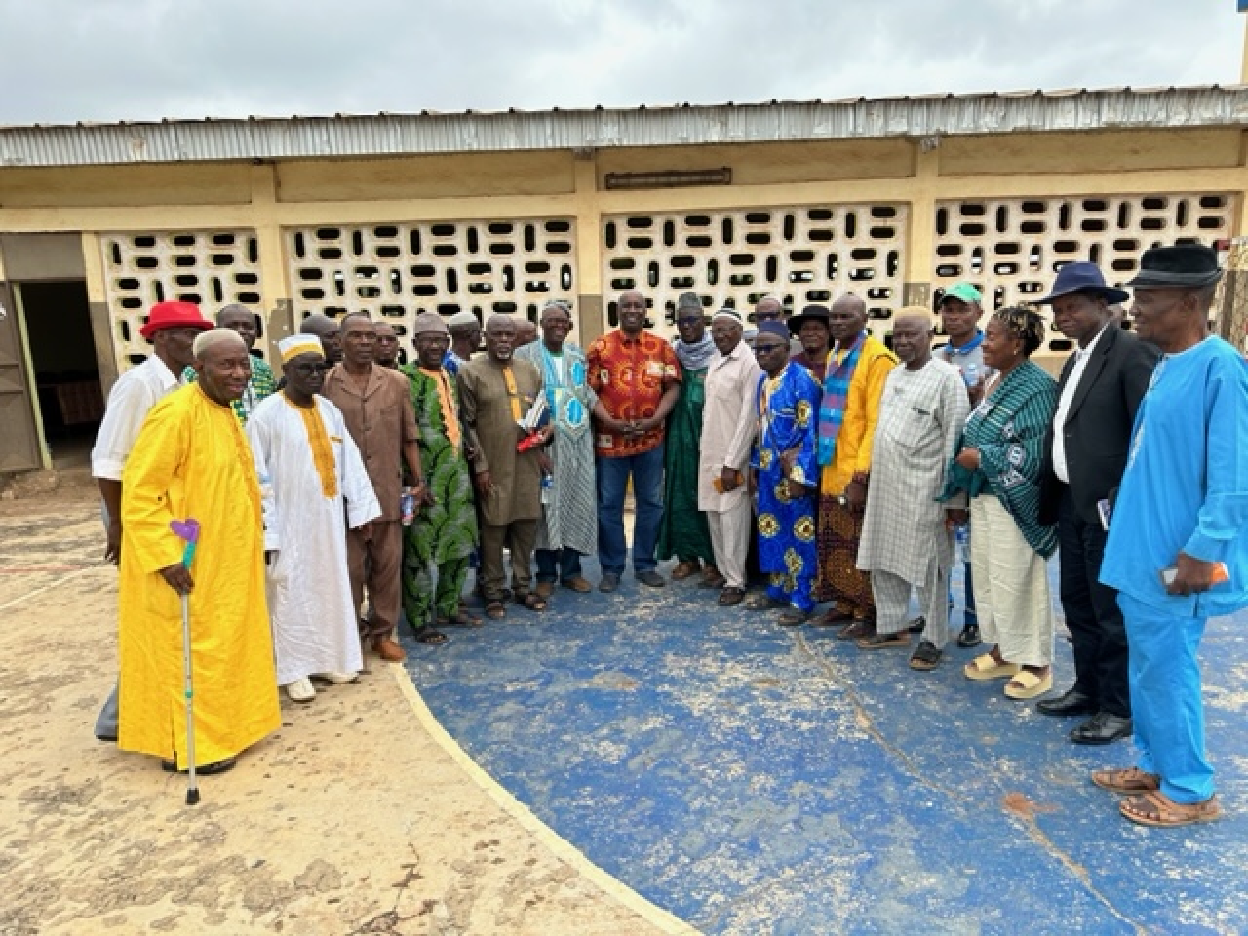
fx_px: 865
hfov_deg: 71.6
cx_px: 624
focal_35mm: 24
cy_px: 468
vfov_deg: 56.8
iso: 80
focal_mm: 6.86
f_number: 1.78
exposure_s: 1/1845
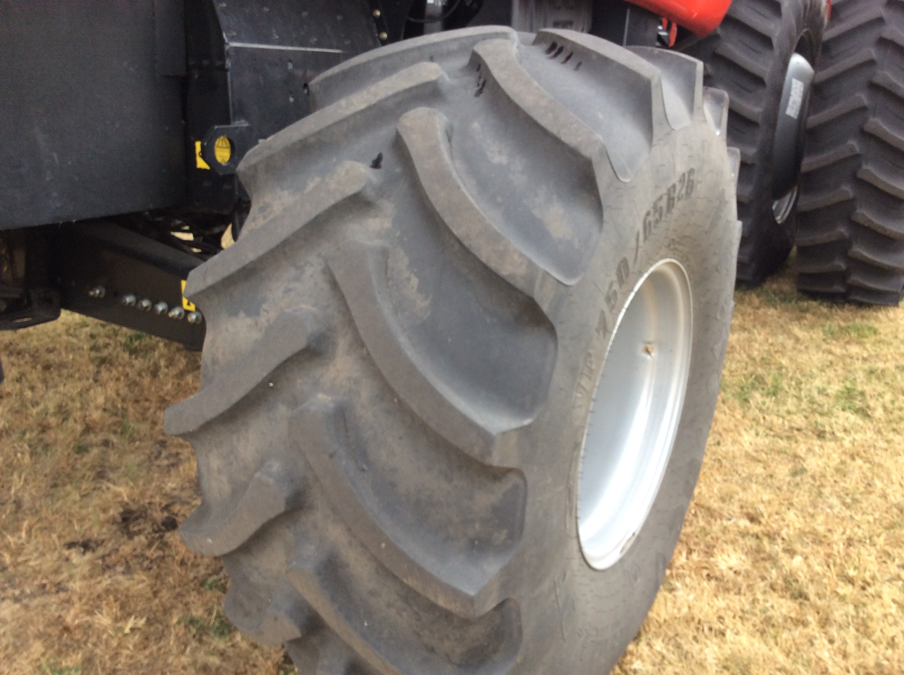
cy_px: 338
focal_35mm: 32
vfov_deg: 44.1
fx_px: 834
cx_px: 452
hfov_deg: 56.9
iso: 32
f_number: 2.4
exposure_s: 1/120
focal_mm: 3.3
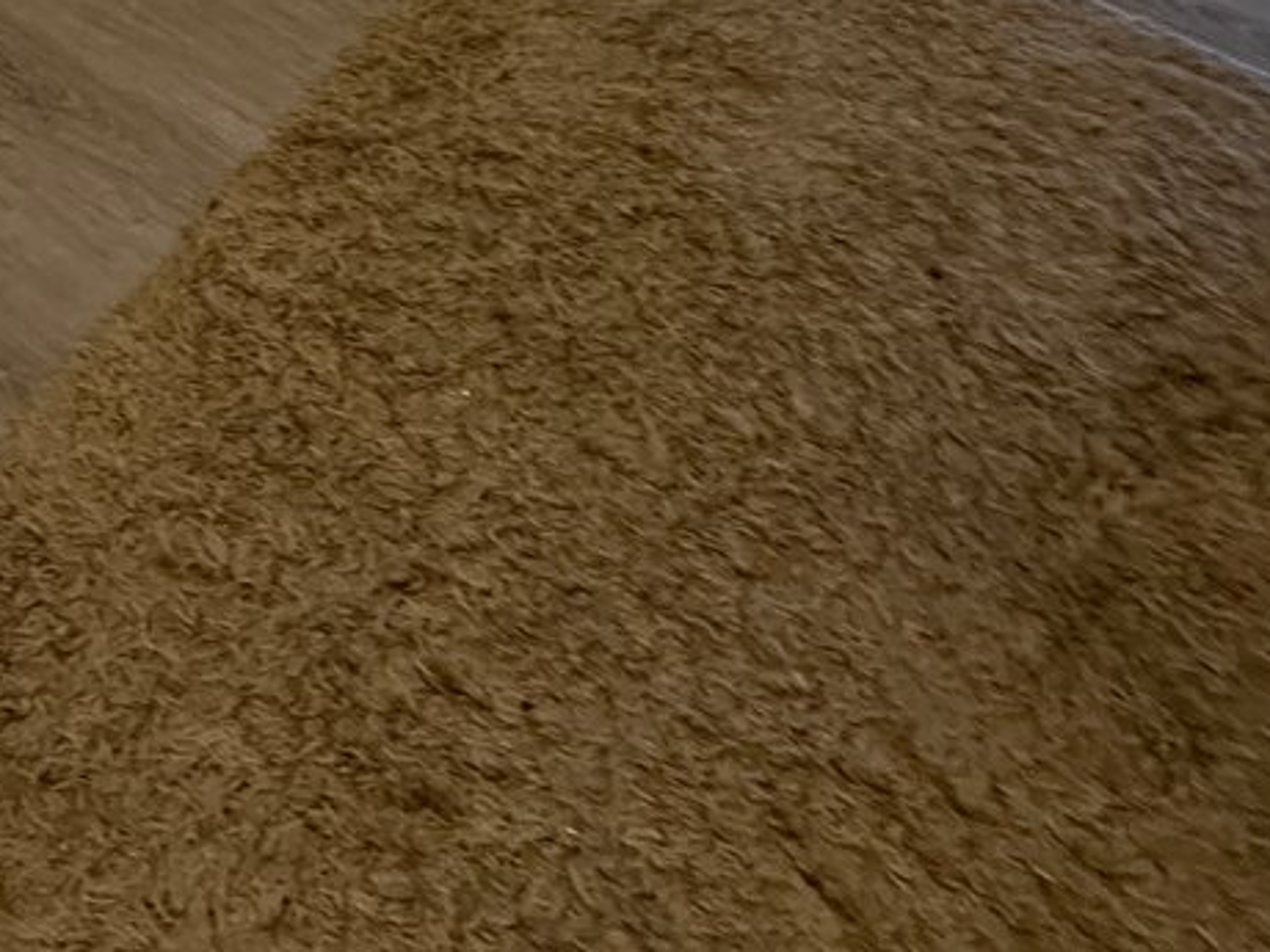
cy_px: -608
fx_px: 1688
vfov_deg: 22.9
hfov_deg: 38.4
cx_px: 126
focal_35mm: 46
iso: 800
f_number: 2.2
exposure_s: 1/60
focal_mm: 2.22
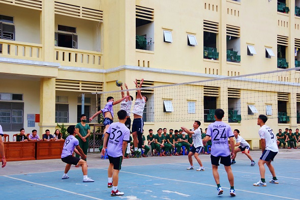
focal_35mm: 54
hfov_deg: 36.9
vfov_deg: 25.0
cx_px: 150
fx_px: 450
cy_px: 100
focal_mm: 36
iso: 400
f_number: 5.6
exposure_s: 1/500
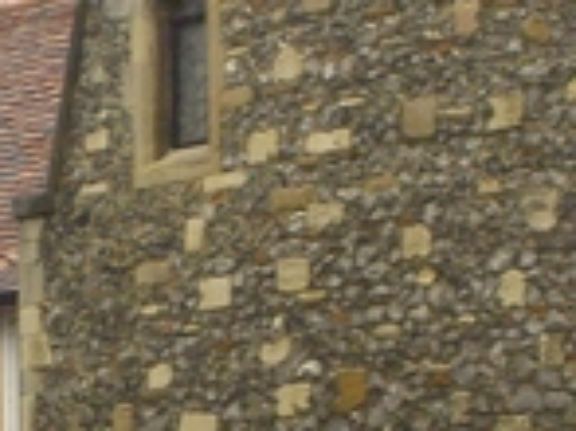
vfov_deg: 3.1
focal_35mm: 473
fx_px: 7864
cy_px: 294
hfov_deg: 4.2
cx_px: -294
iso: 200
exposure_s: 1/60
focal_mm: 24
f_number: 4.9
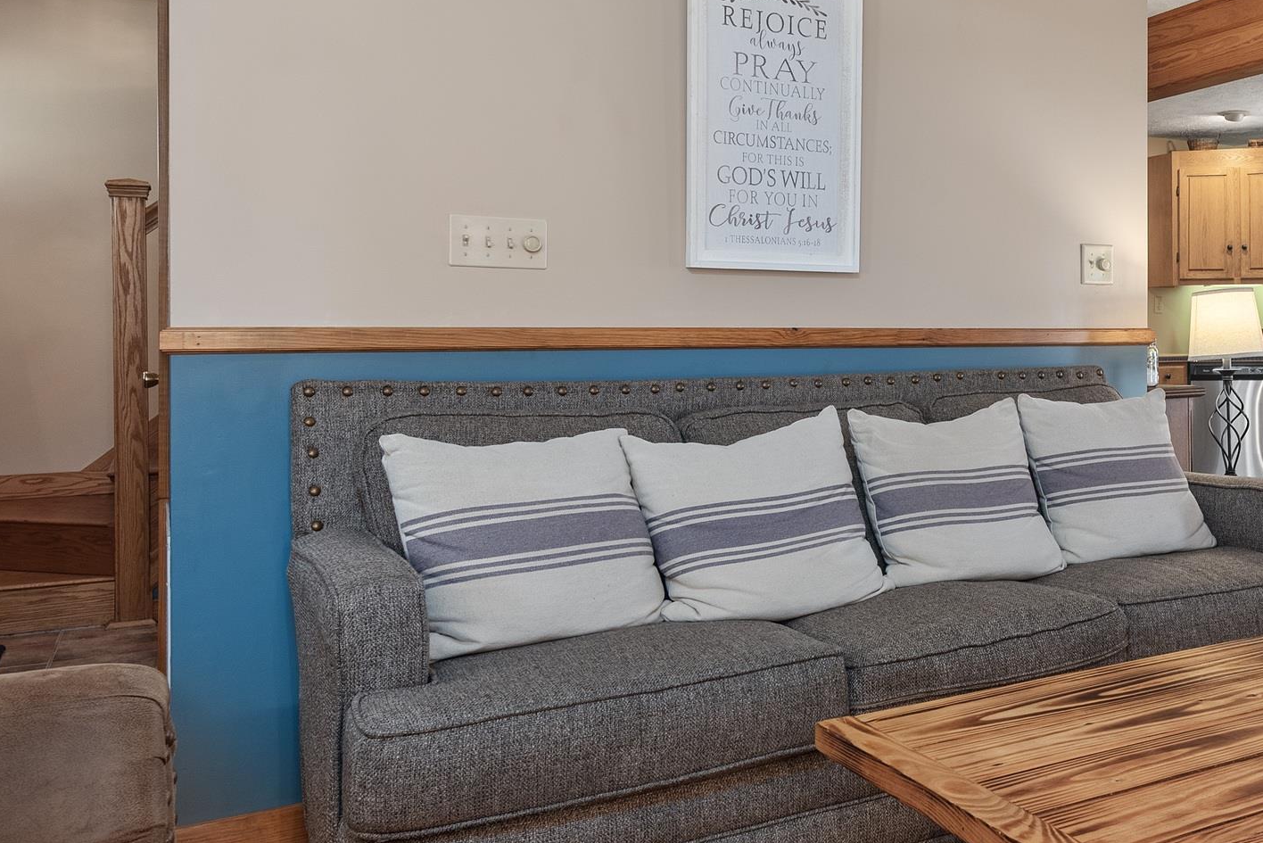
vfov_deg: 38.8
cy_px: 342
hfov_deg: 52.7
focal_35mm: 34
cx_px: 980
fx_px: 1193
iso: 400
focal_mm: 16
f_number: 7.1
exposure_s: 1/2
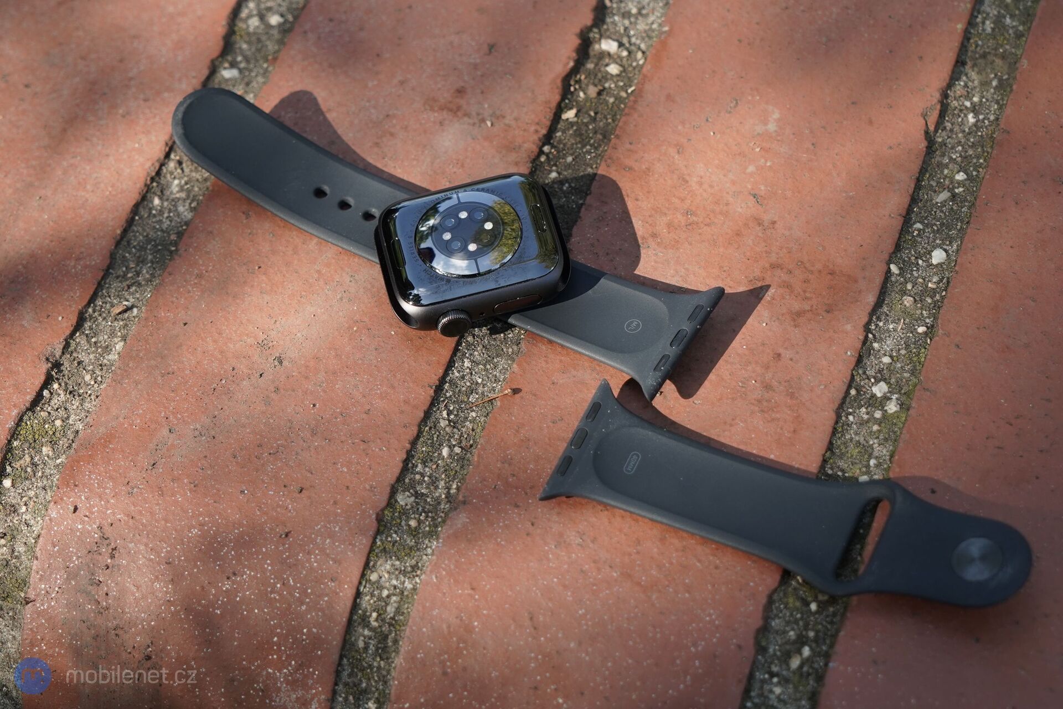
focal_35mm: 53
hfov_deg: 37.5
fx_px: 1565
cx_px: 532
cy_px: 354
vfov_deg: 25.5
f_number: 6.3
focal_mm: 53
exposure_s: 1/250
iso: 250
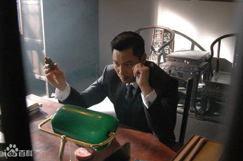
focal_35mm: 41
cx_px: 117
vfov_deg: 32.5
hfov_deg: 47.5
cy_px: 74
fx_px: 276
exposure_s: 1/80
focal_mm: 24
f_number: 4.5
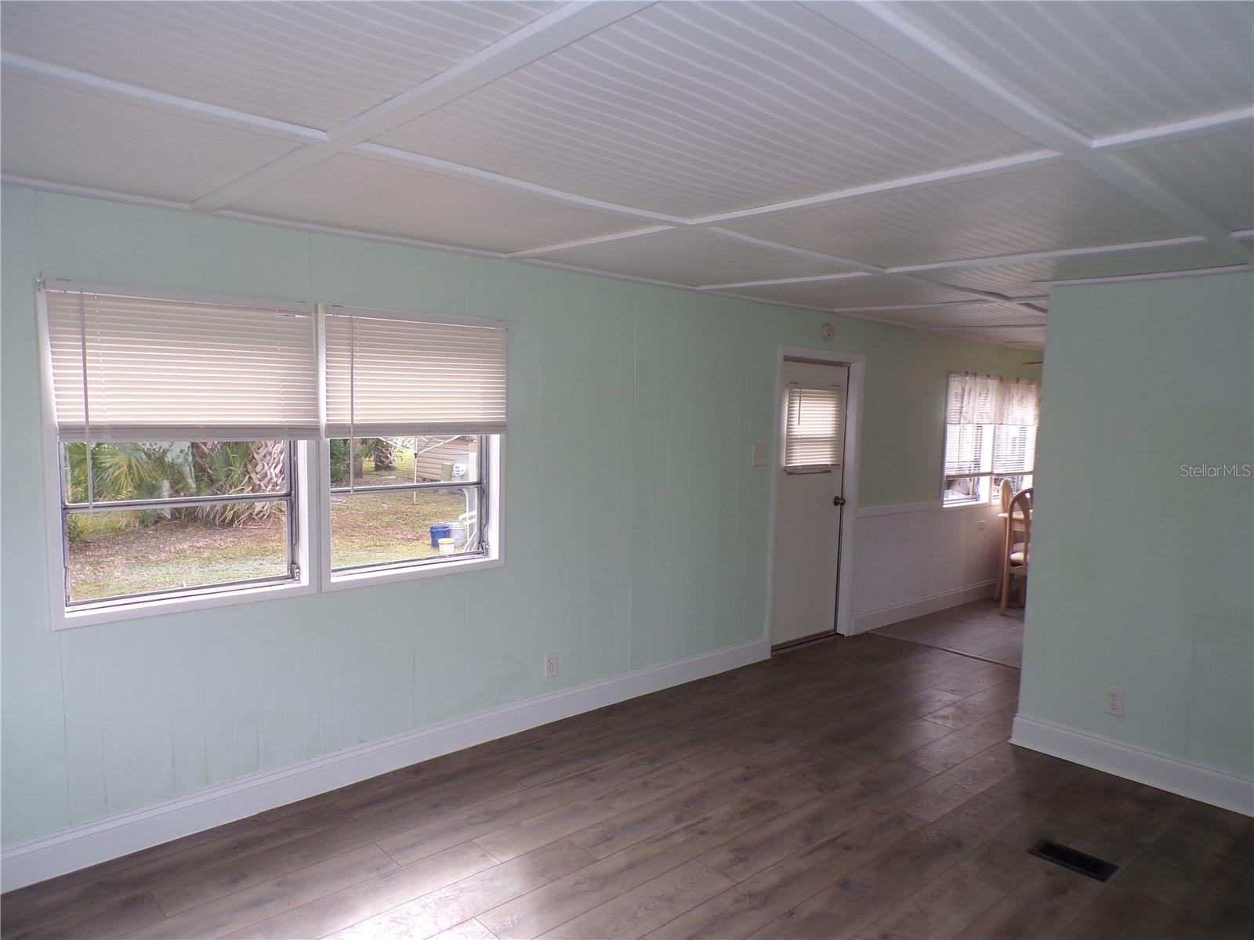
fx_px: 869
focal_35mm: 24
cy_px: 470
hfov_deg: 71.6
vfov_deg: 56.8
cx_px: 627
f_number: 4.3
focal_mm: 4.3
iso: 80
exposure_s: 1/75
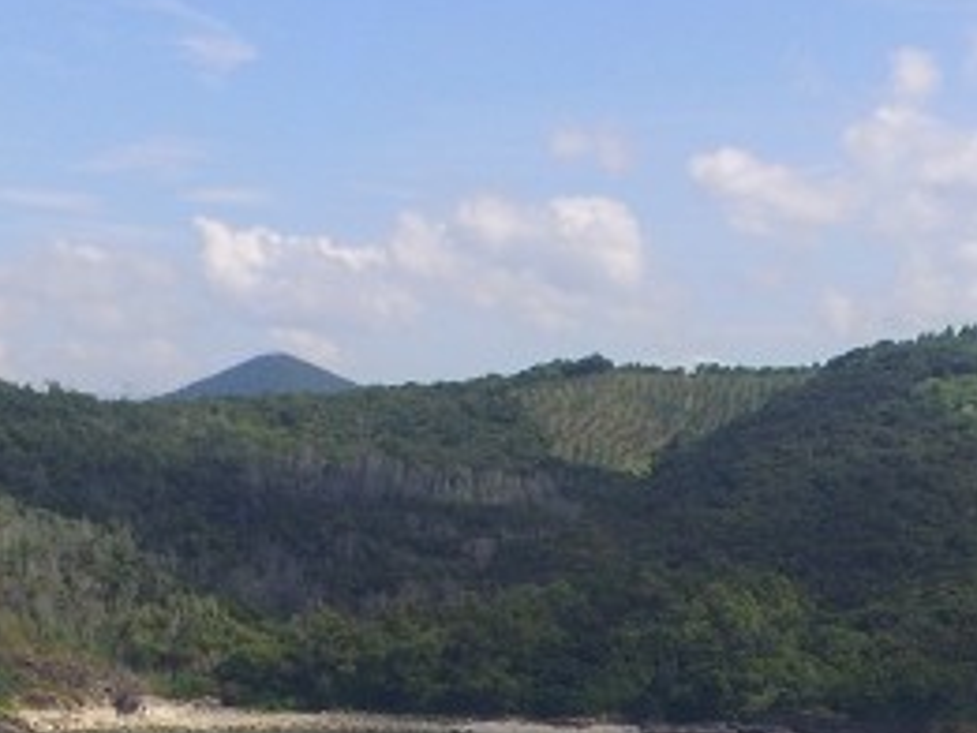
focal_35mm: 75
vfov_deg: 17.5
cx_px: 1052
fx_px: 2118
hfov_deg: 24.4
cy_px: 1120
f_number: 2.8
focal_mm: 3.61
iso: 100
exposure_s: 1/1374
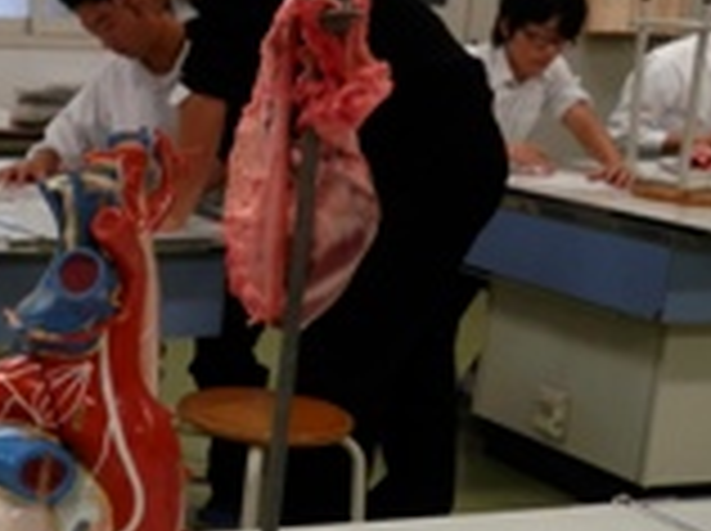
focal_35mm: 71
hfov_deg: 24.4
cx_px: -180
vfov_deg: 20.7
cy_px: 288
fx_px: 1456
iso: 80
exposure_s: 1/30
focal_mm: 4.5
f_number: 3
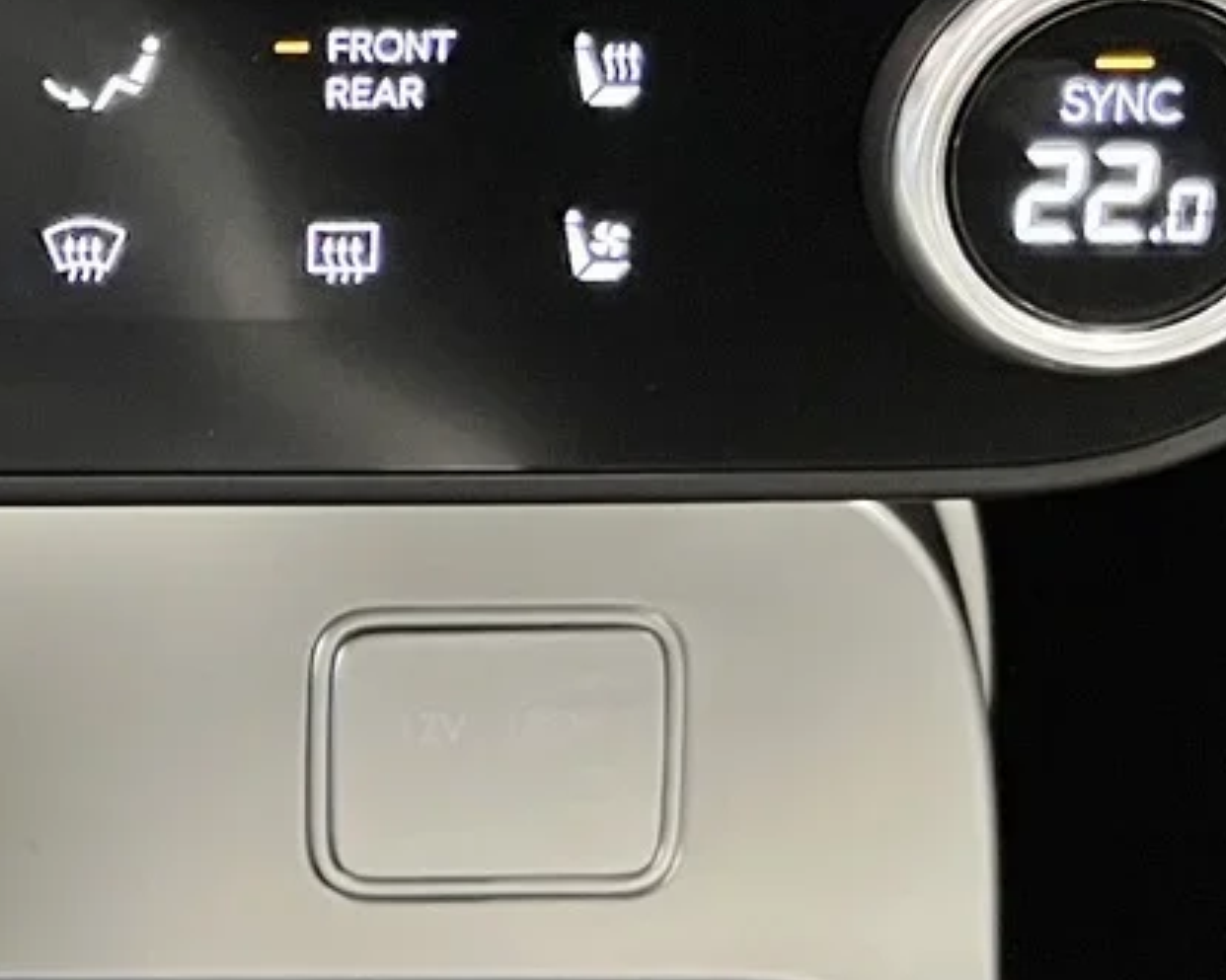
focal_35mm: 98
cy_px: -9
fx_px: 3555
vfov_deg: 15.4
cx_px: -403
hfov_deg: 18.2
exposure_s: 1/38
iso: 640
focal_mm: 5.1
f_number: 1.6
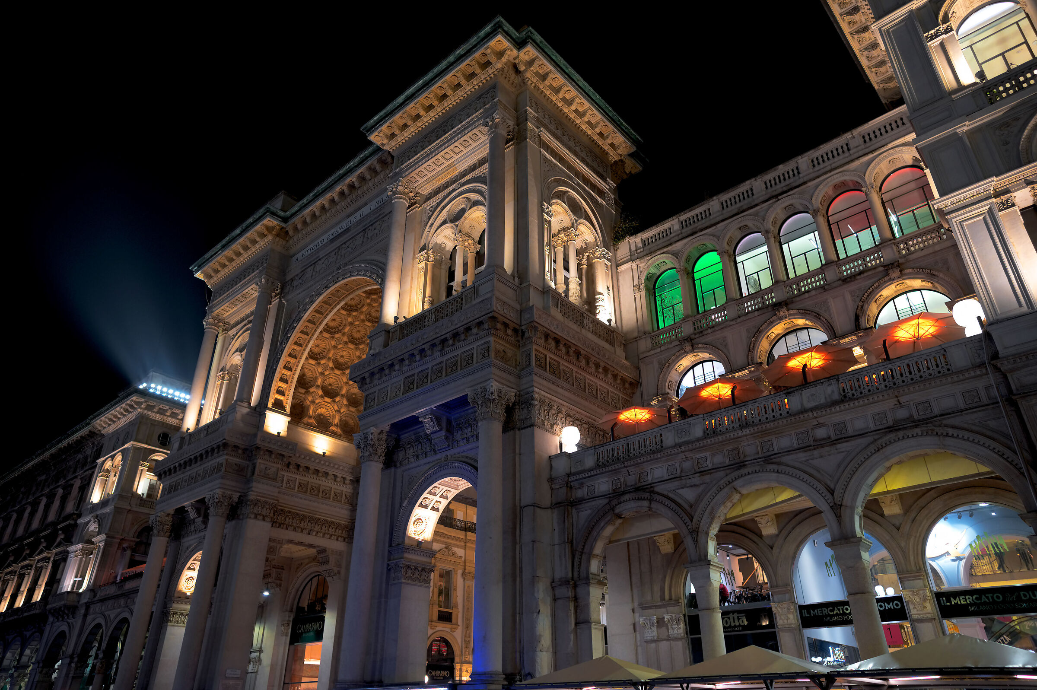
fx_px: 691
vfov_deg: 53.1
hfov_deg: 73.8
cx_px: 518
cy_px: 345
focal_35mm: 24
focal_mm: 24
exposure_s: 1/30
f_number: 2.5
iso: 640
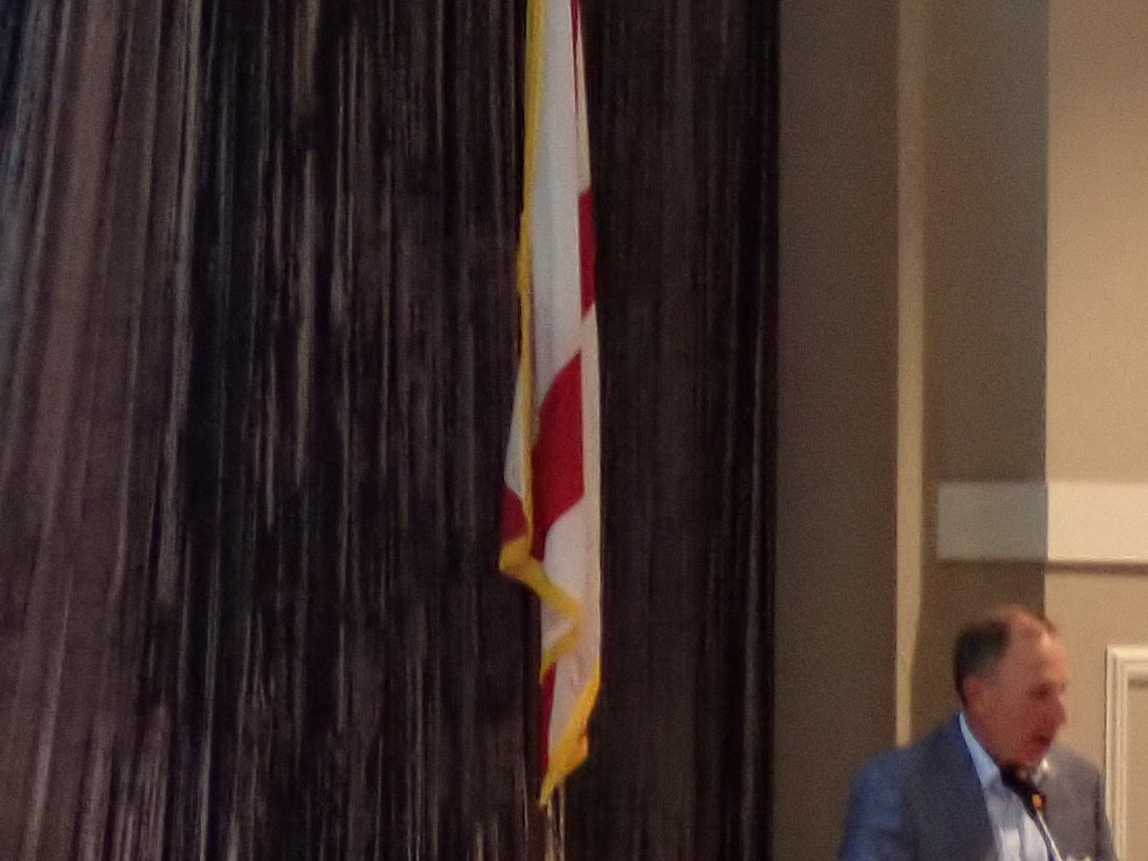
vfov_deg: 5.5
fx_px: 8955
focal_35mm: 270
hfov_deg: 7.3
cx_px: 263
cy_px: 614
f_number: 4.1
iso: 1250
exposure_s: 1/20
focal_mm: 13.65
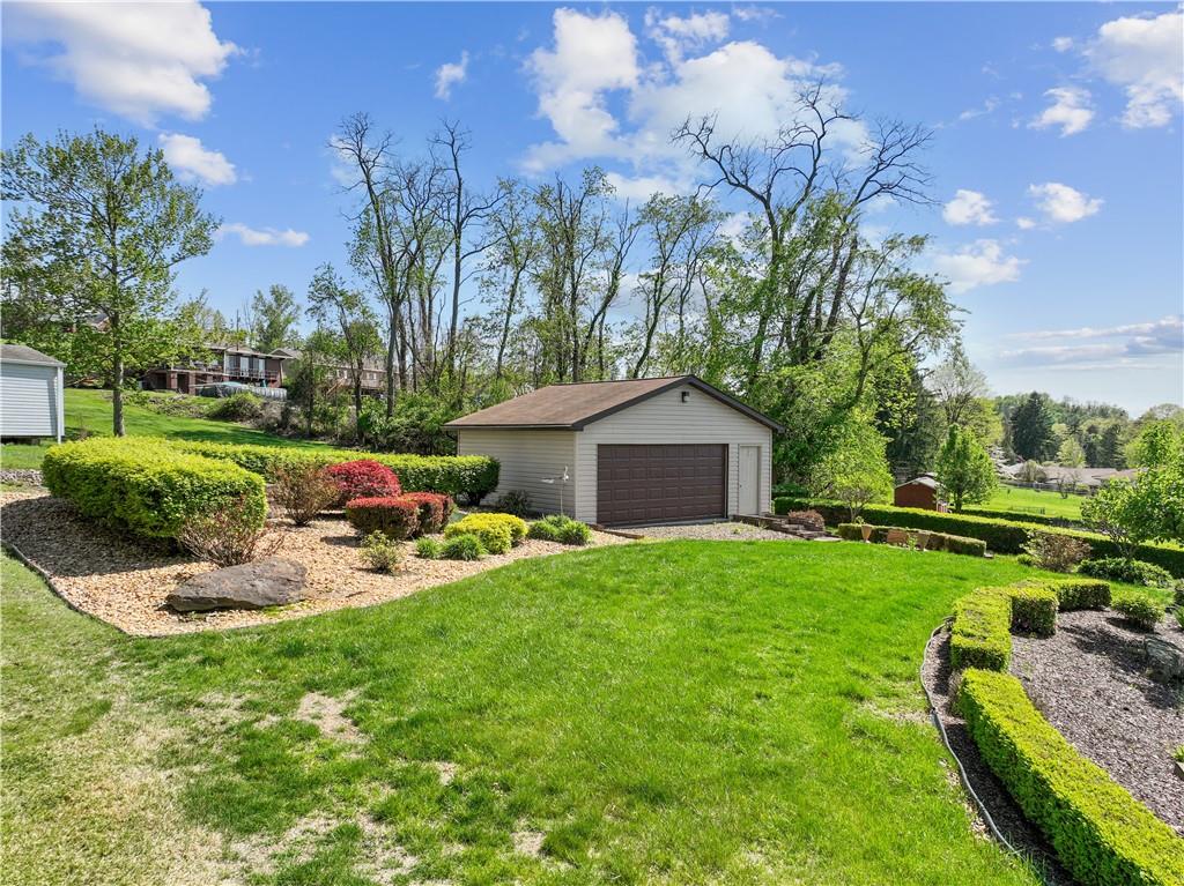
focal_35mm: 24
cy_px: 443
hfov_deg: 71.6
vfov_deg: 56.8
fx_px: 821
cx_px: 592
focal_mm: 12.29
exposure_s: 1/2500
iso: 150
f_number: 2.8
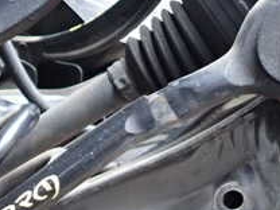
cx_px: -52
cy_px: 238
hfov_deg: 24.6
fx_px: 582
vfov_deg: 19.5
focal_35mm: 72
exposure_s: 1/40
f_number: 2
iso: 320
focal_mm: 4.5
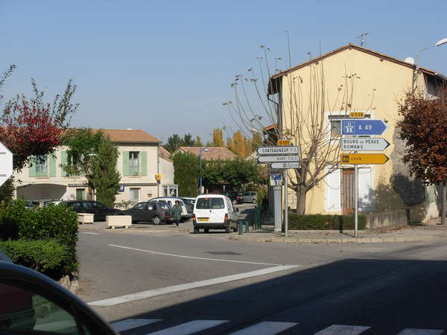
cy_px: 168
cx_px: 224
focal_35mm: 89
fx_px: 1149
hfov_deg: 22.0
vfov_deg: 16.6
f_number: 6.5
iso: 79
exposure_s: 1/483
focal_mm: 14.7
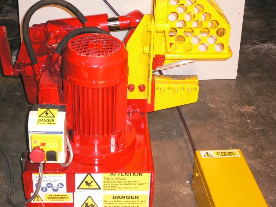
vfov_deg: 22.3
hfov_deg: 29.4
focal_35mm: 66
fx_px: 526
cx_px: 138
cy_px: 104
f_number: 4
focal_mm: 11
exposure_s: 1/60
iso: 300
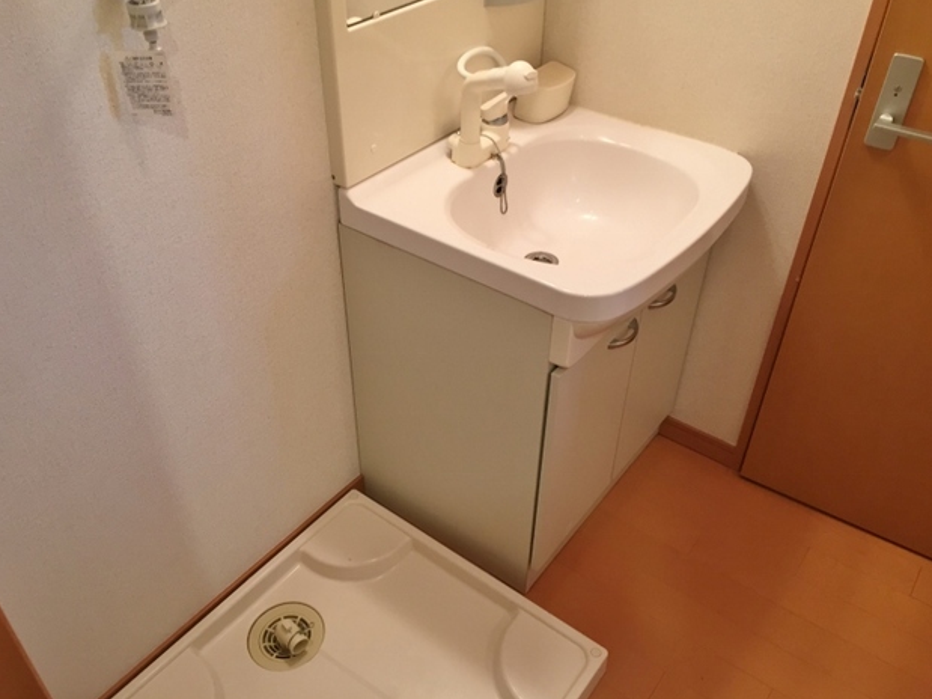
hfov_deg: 60.0
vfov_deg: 46.8
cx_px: 458
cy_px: 353
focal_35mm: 30
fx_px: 808
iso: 80
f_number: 2.2
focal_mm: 4.15
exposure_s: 1/33
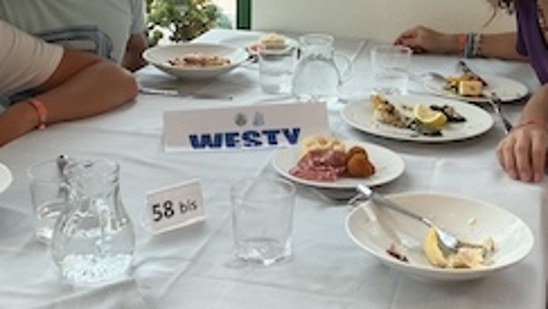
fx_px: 945
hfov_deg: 32.3
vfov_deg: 18.4
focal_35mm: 65
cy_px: 58
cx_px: 286
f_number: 1.8
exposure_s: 1/122
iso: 64
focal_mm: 3
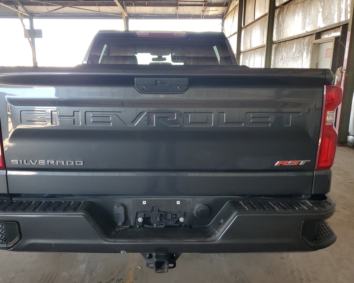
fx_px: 293
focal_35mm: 28
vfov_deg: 51.5
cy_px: 141
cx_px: 162
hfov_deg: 62.1
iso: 88
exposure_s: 1/120
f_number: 1.5
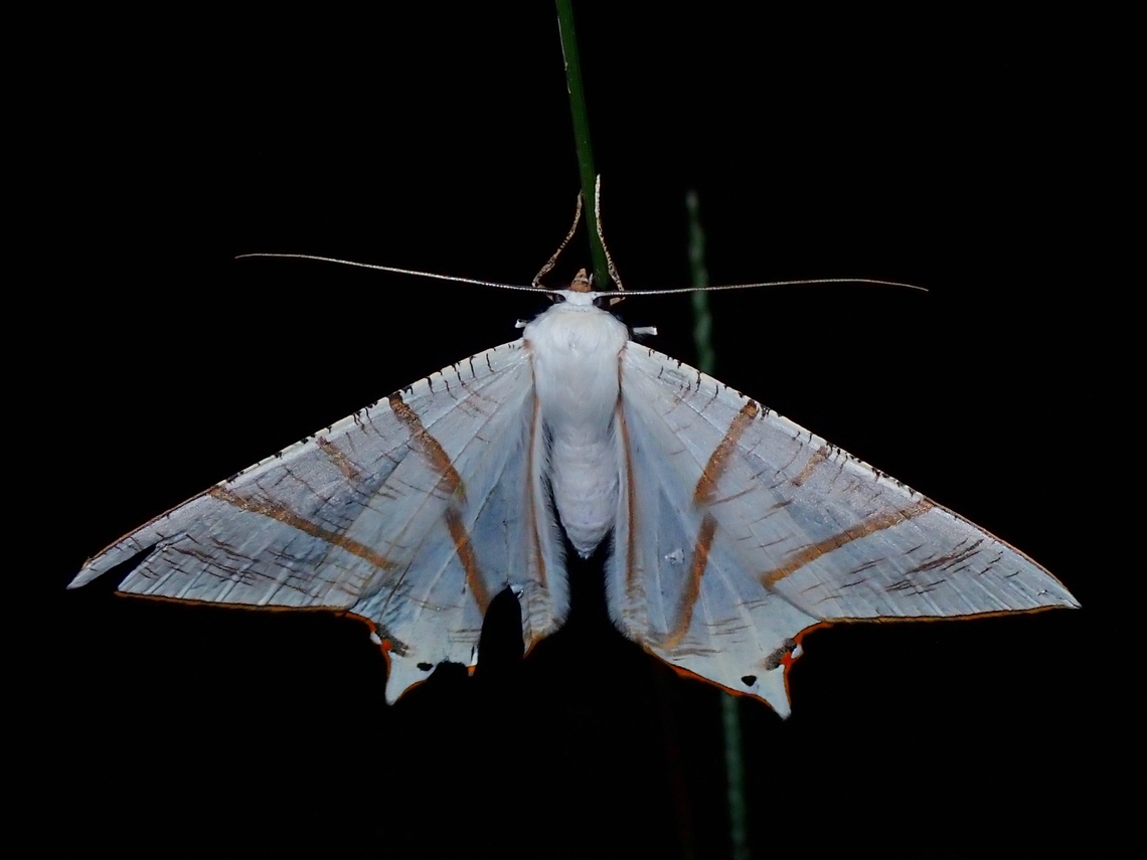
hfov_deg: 19.6
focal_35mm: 100
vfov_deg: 14.8
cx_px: 574
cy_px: 430
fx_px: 3313
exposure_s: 1/200
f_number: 6.3
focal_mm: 18
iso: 200
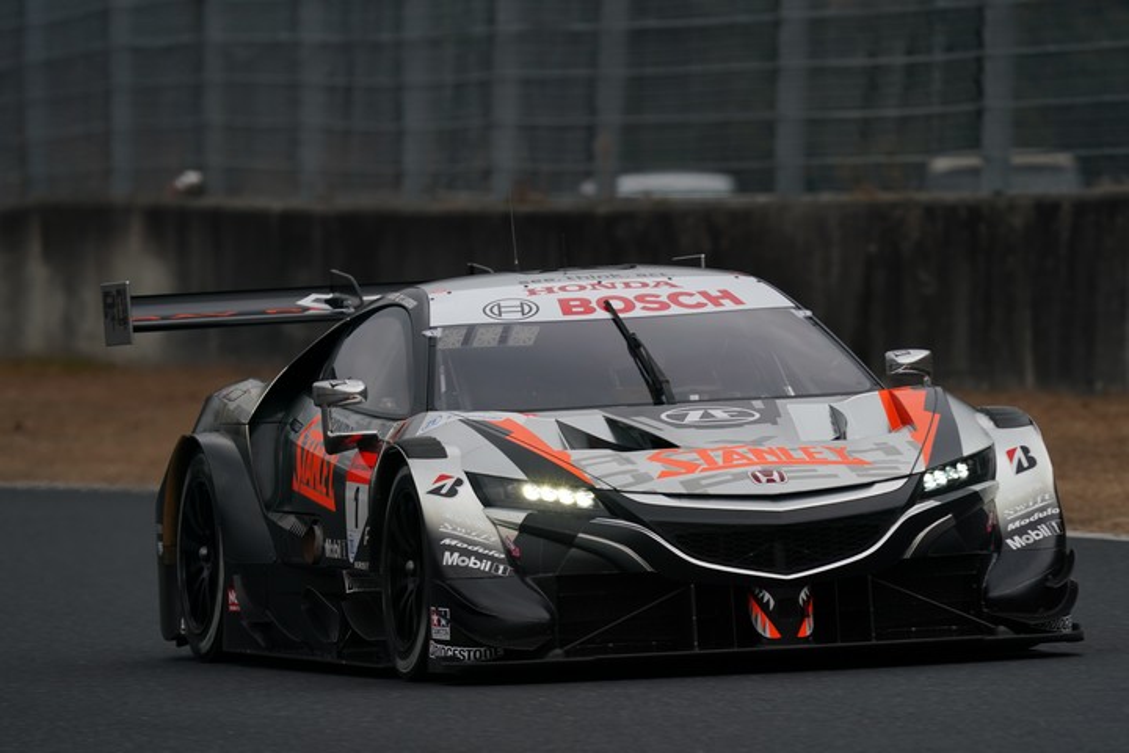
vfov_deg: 2.3
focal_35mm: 600
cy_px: 376
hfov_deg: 3.4
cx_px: 564
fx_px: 18815
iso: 320
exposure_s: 1/640
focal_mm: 600
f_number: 8
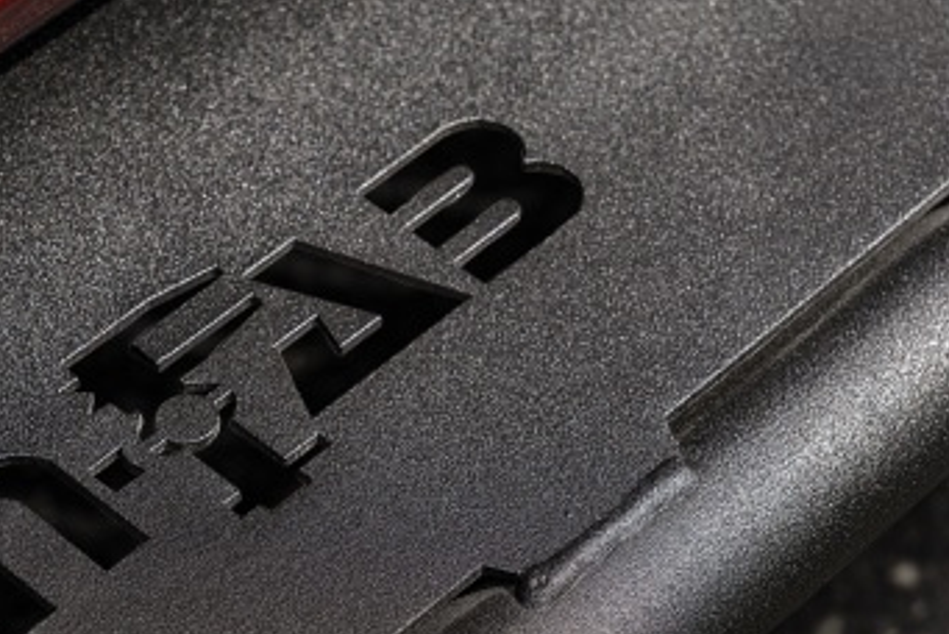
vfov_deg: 8.3
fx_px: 4327
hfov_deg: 12.5
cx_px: 520
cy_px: 649
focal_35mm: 164
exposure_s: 1/100
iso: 100
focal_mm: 70
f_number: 5.6
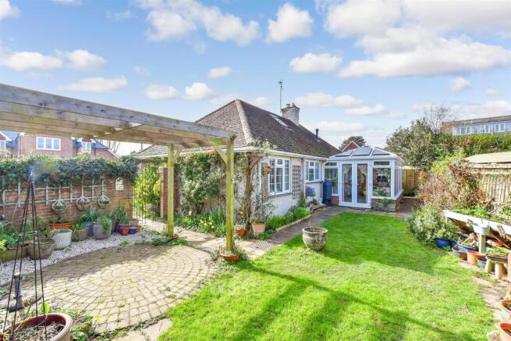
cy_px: 170
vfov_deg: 77.4
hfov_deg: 100.4
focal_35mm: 15
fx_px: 213
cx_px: 256
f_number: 8
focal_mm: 10
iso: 400
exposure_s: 1/320
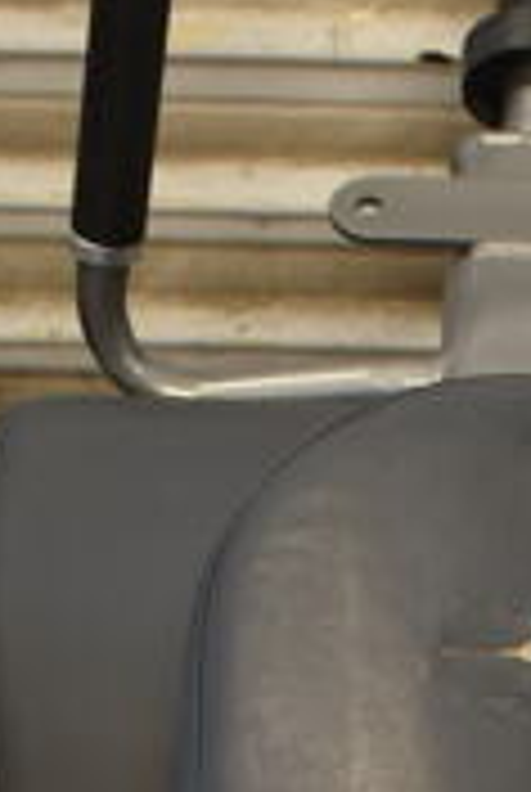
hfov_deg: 9.7
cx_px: 626
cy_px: 1276
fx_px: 3085
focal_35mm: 140
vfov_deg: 13.6
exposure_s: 1/30
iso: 500
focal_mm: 18
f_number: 3.5
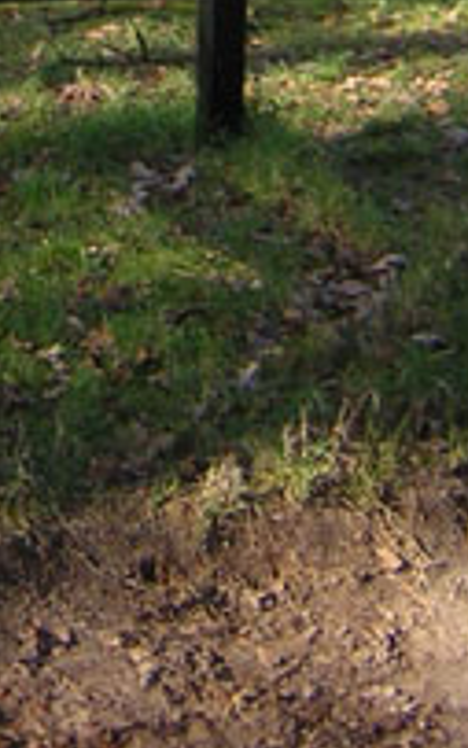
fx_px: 2304
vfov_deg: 17.2
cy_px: -265
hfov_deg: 11.1
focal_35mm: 113
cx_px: -273
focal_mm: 4.7
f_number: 2.6
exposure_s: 1/175
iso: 100
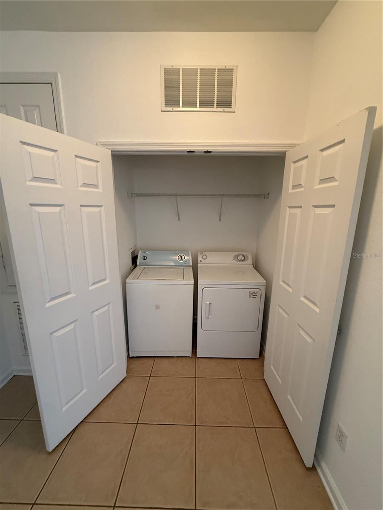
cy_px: 255
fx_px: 207
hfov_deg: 85.7
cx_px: 192
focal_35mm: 14
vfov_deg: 102.1
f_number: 2.2
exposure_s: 1/60
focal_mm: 2.22
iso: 320
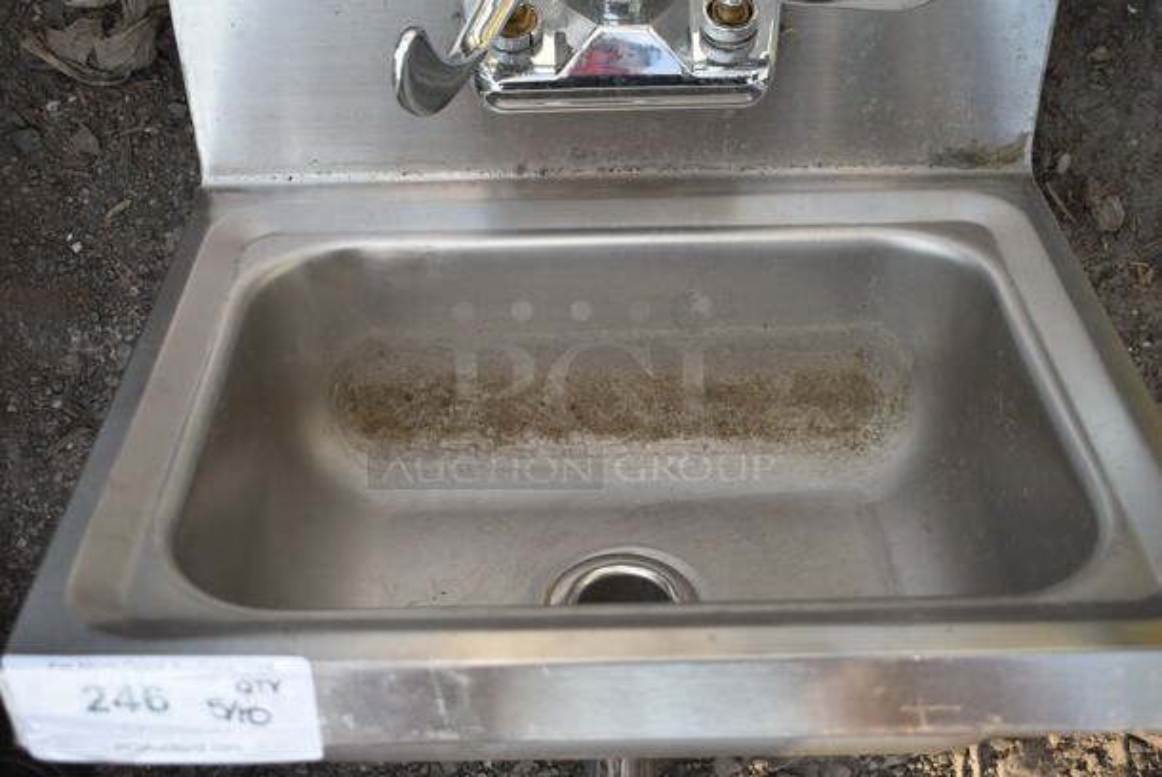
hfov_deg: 43.6
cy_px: 388
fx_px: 1454
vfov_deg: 29.9
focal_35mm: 45
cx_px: 581
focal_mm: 30
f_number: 4.2
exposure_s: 1/125
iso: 125
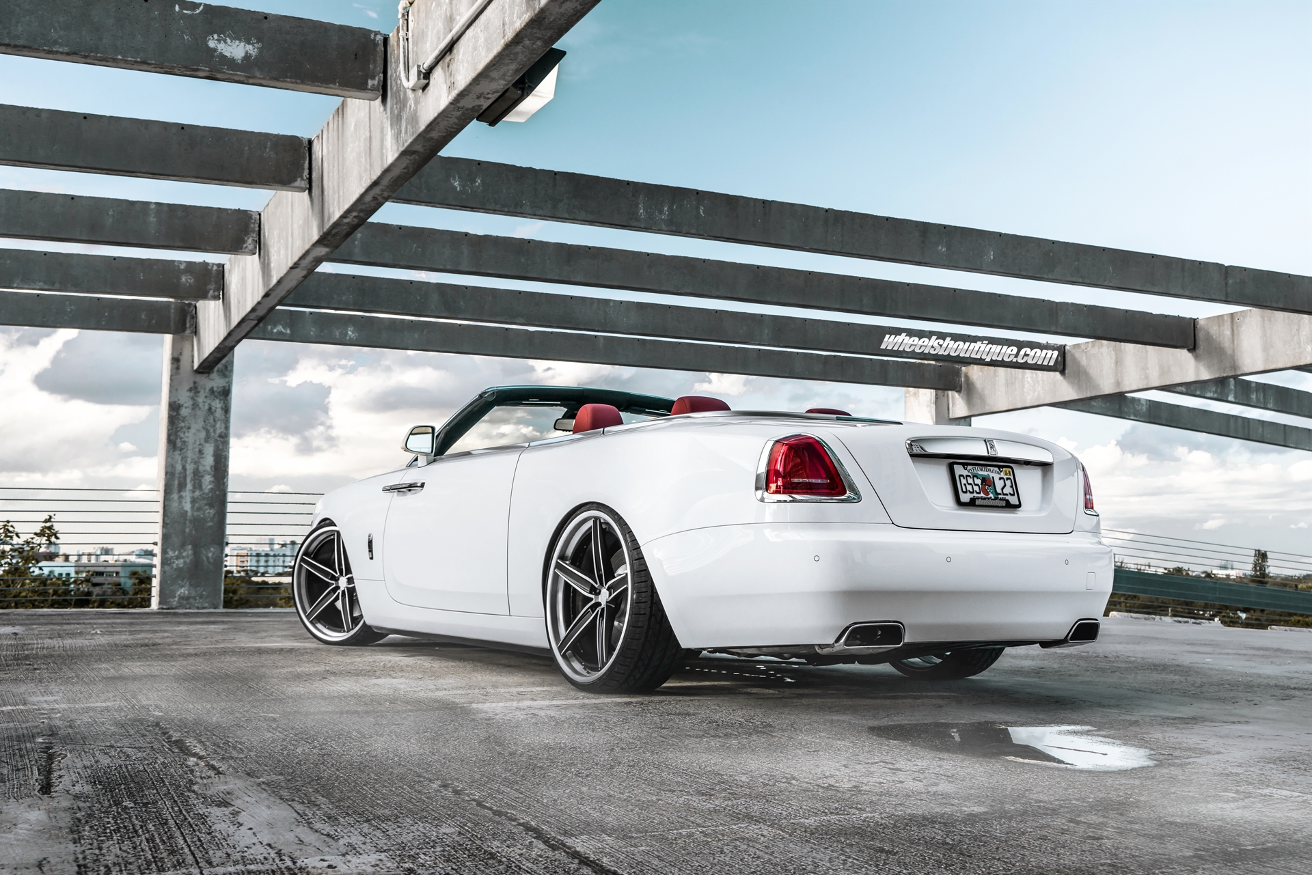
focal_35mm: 36
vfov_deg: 36.9
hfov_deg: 53.1
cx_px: 656
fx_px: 1312
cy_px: 438
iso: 400
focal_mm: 36
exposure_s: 1/160
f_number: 7.1
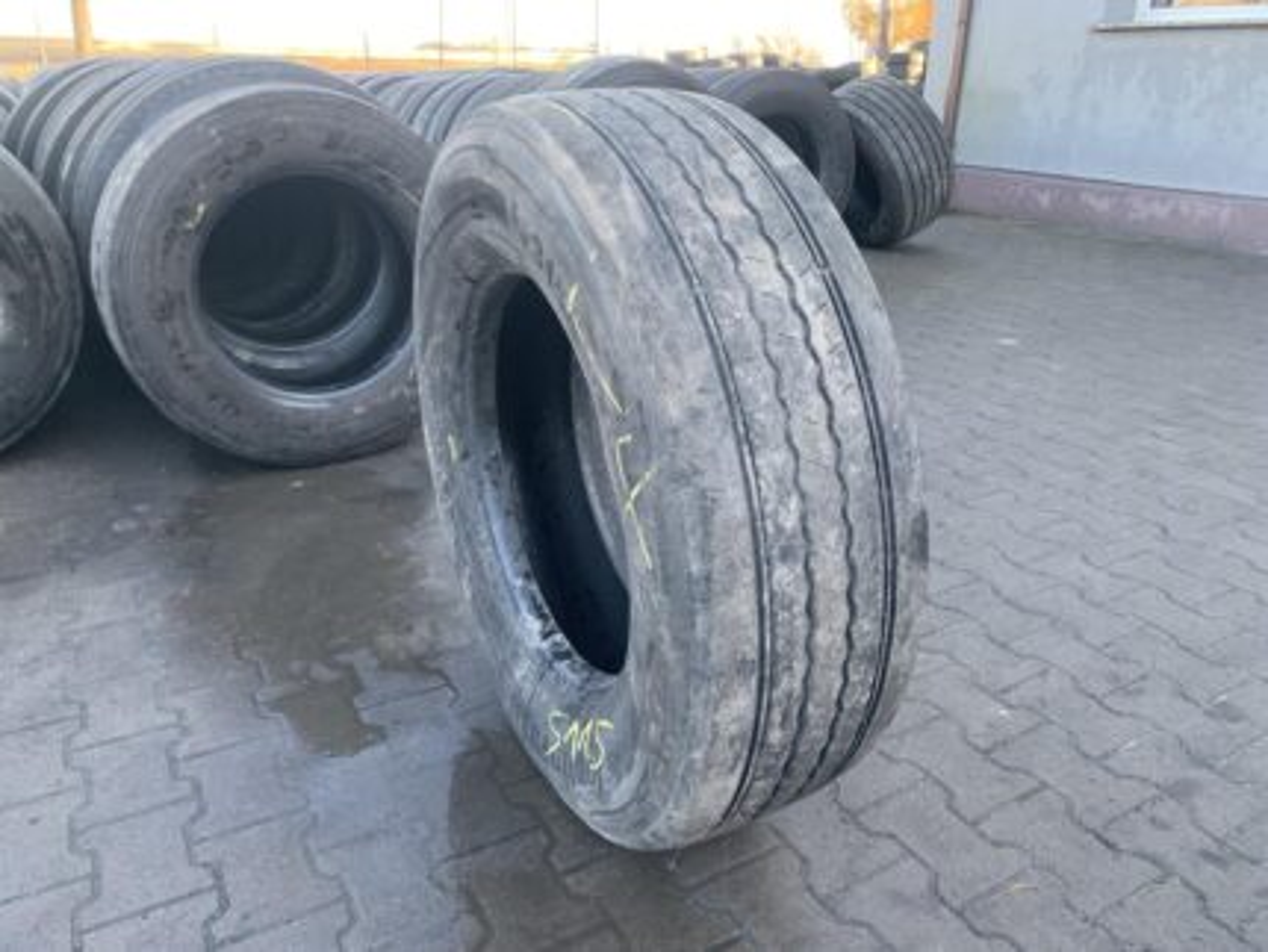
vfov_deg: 53.1
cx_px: 634
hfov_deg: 67.3
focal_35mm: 26
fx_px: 953
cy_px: 476
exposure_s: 1/121
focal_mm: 4.25
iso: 80
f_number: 1.8
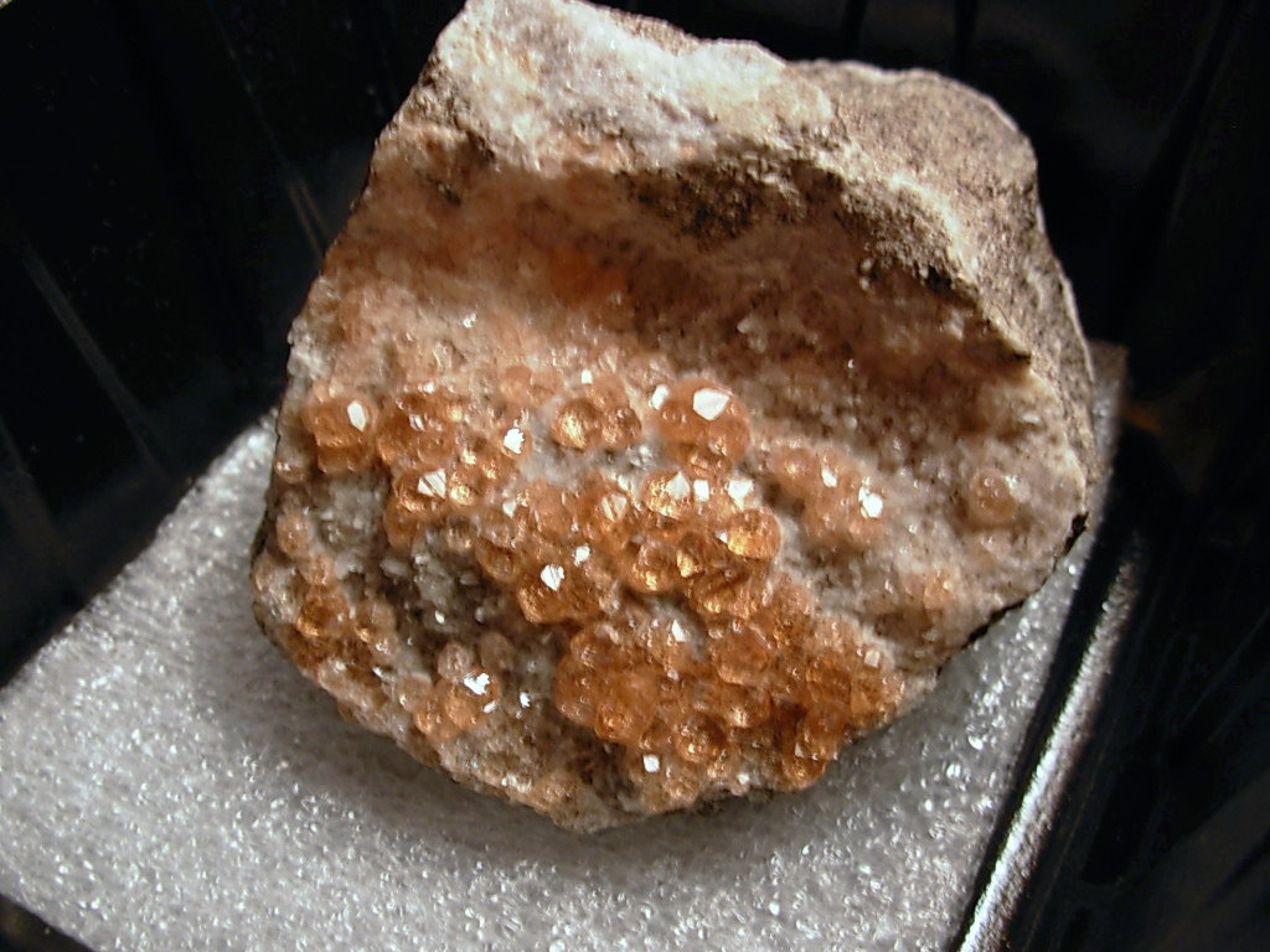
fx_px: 1394
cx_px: 635
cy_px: 476
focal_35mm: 38
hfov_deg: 49.0
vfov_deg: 37.7
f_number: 2.9
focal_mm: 6.3
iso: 50
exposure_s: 1/4
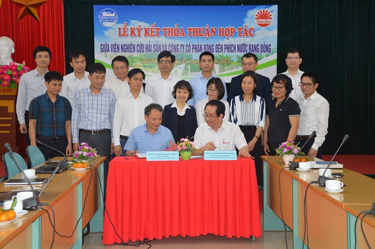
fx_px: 546
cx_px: 188
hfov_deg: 37.9
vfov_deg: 25.7
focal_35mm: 52
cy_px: 124
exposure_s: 1/60
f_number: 4.5
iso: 720
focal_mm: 35
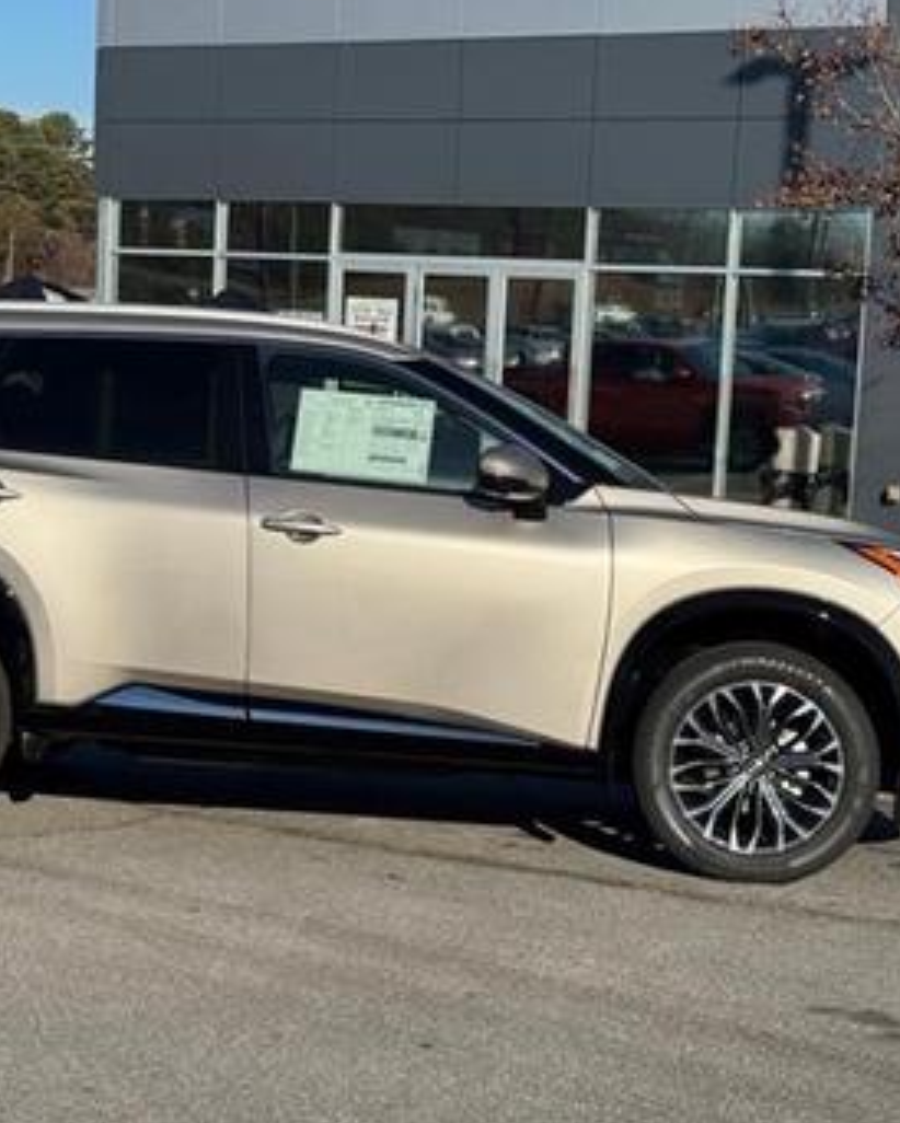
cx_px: 397
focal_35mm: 69
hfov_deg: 22.2
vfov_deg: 27.5
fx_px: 2295
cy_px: 512
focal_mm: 6.76
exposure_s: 1/7092
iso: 64
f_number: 1.78
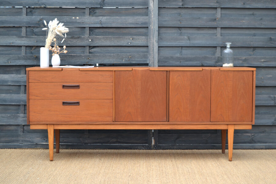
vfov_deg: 18.2
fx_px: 575
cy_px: 92
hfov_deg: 27.0
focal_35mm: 75
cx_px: 138
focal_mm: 50
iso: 160
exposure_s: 1/125
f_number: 5.6
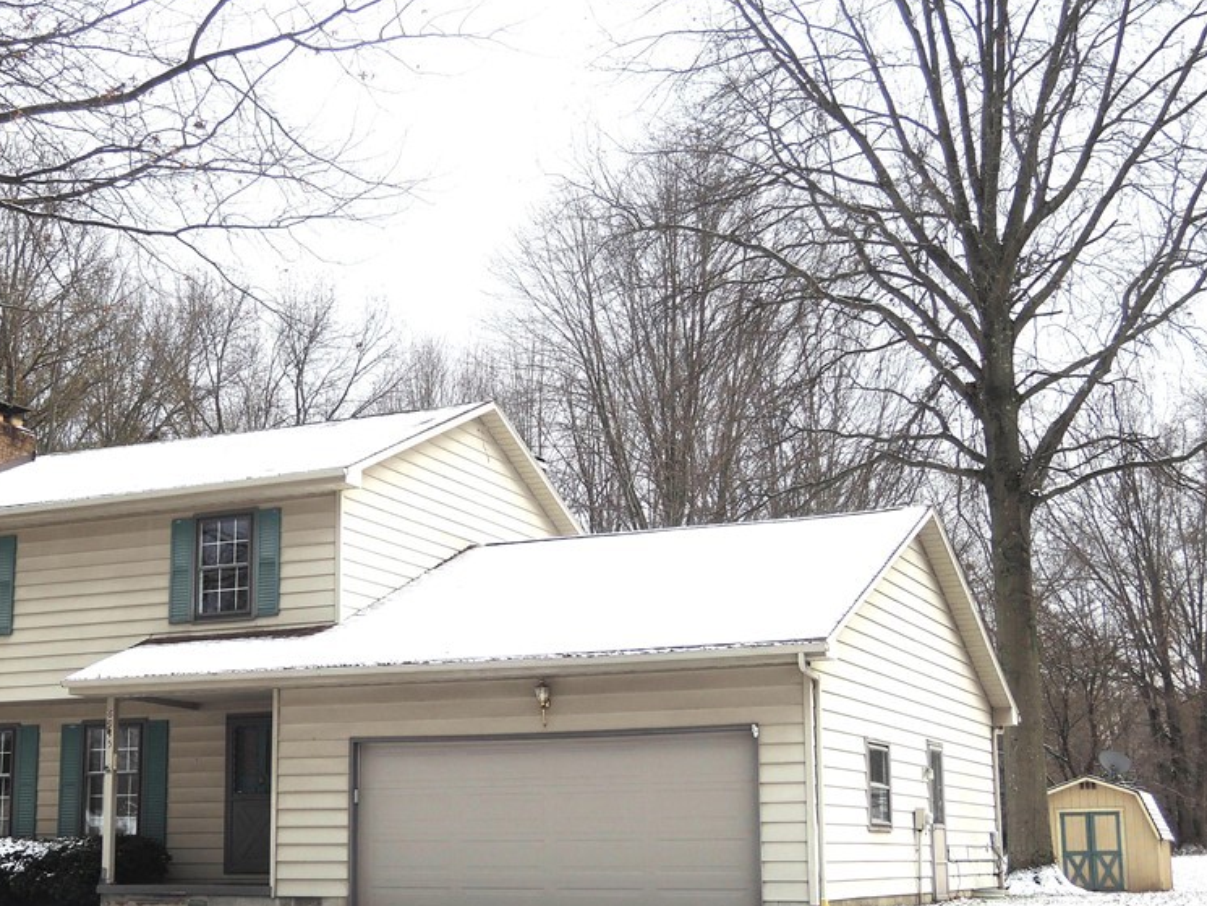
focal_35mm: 55
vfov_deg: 26.6
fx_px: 1918
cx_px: 493
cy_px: 499
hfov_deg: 34.8
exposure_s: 1/320
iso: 80
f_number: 3.5
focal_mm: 8.6
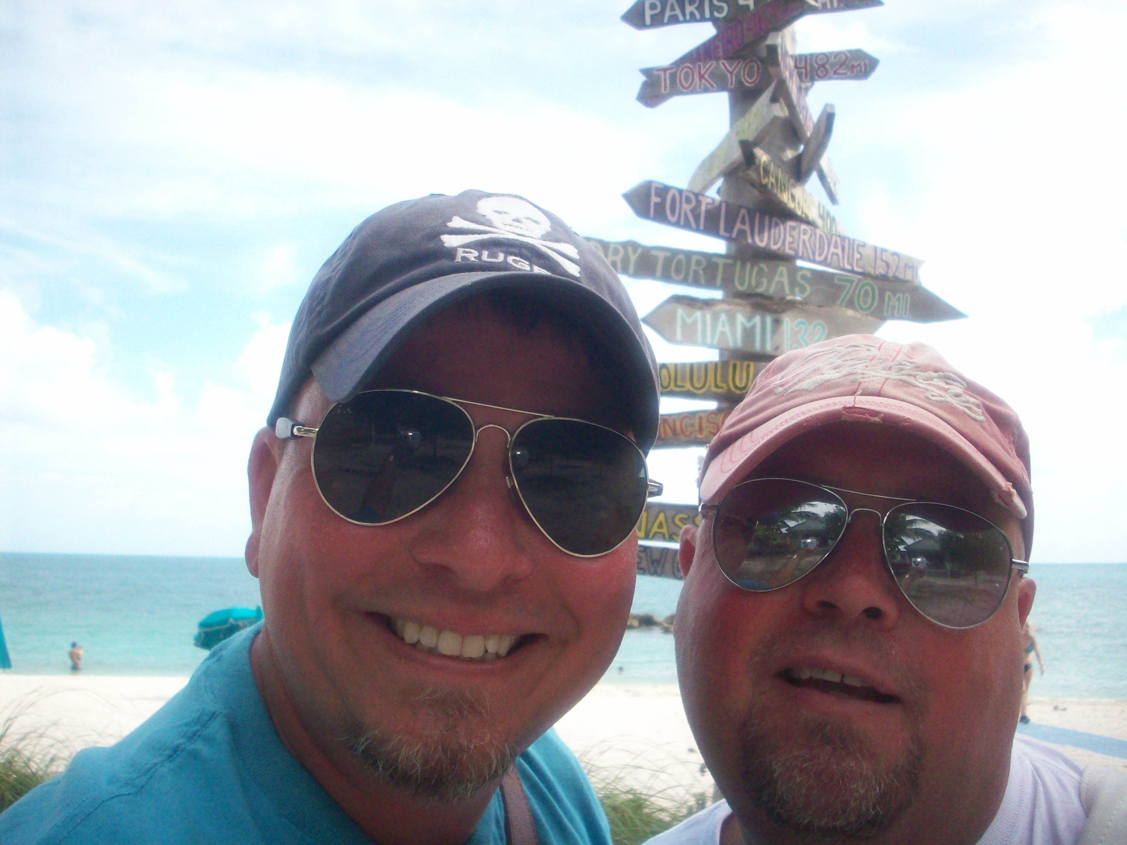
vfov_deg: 38.7
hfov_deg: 50.1
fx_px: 1205
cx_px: 564
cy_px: 422
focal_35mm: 37
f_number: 2.8
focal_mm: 6.2
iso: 160
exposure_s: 1/982
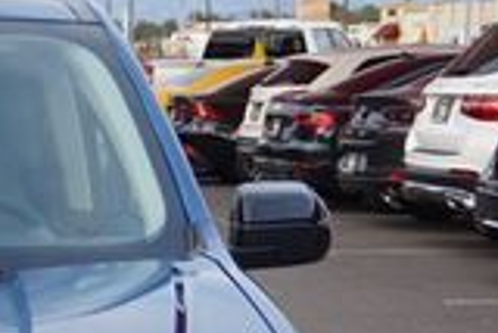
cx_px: -305
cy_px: 557
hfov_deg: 14.2
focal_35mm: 132
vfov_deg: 10.0
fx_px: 1828
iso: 320
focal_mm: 22
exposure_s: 1/160
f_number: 4
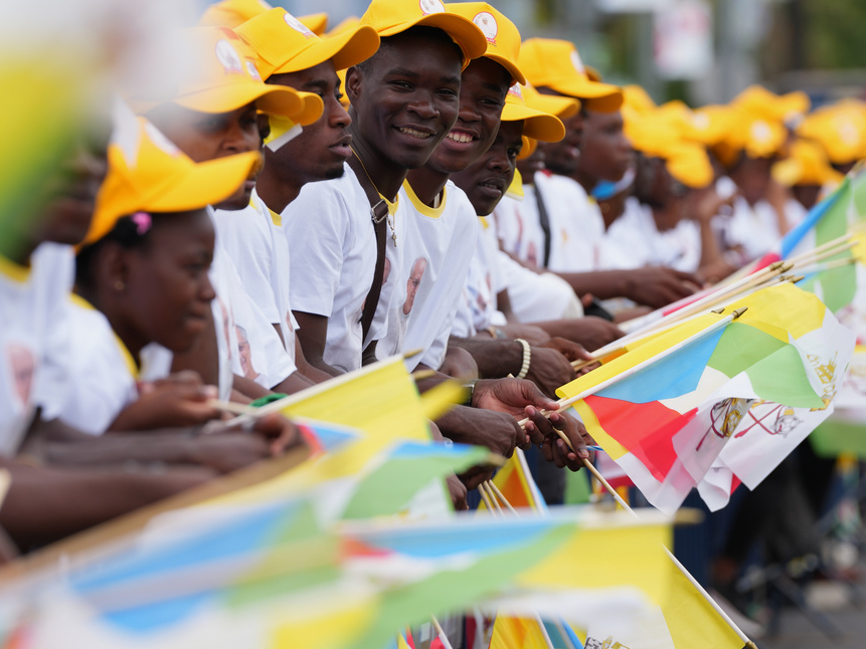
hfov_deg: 5.8
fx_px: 8582
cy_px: 307
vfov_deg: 4.3
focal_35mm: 343
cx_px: 445
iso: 100
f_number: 3.5
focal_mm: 200
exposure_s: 1/320
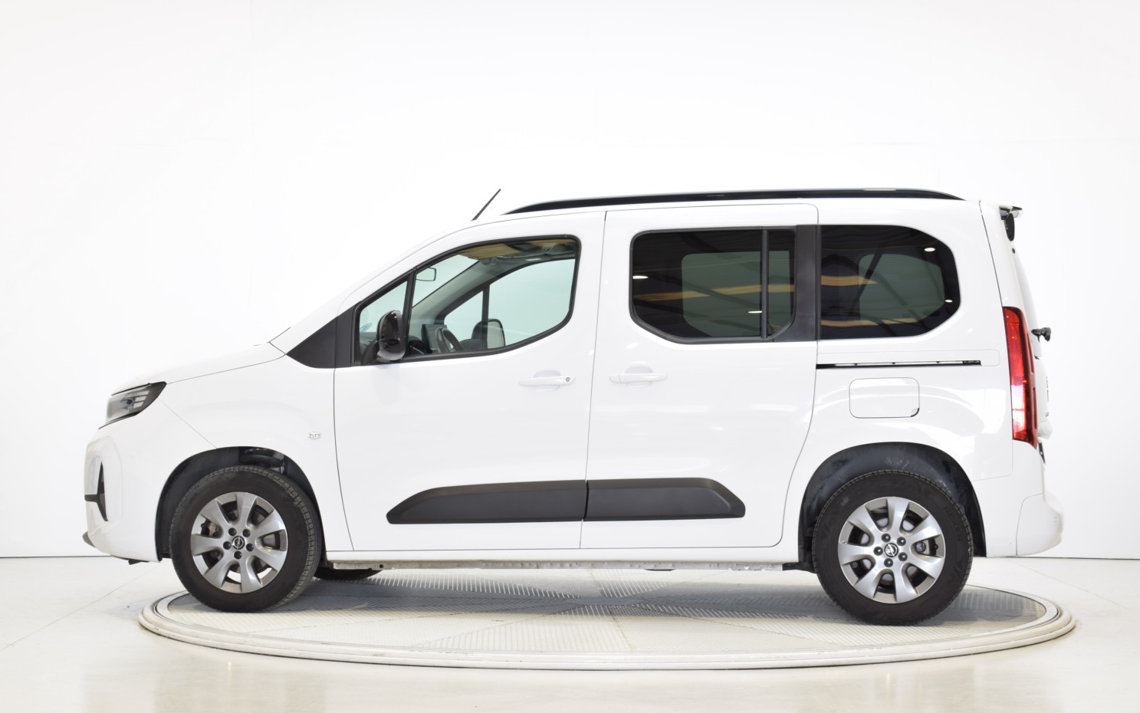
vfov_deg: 17.6
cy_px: 373
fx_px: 2300
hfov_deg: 27.8
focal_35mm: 74
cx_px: 572
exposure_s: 1/4
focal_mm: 48
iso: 100
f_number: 10
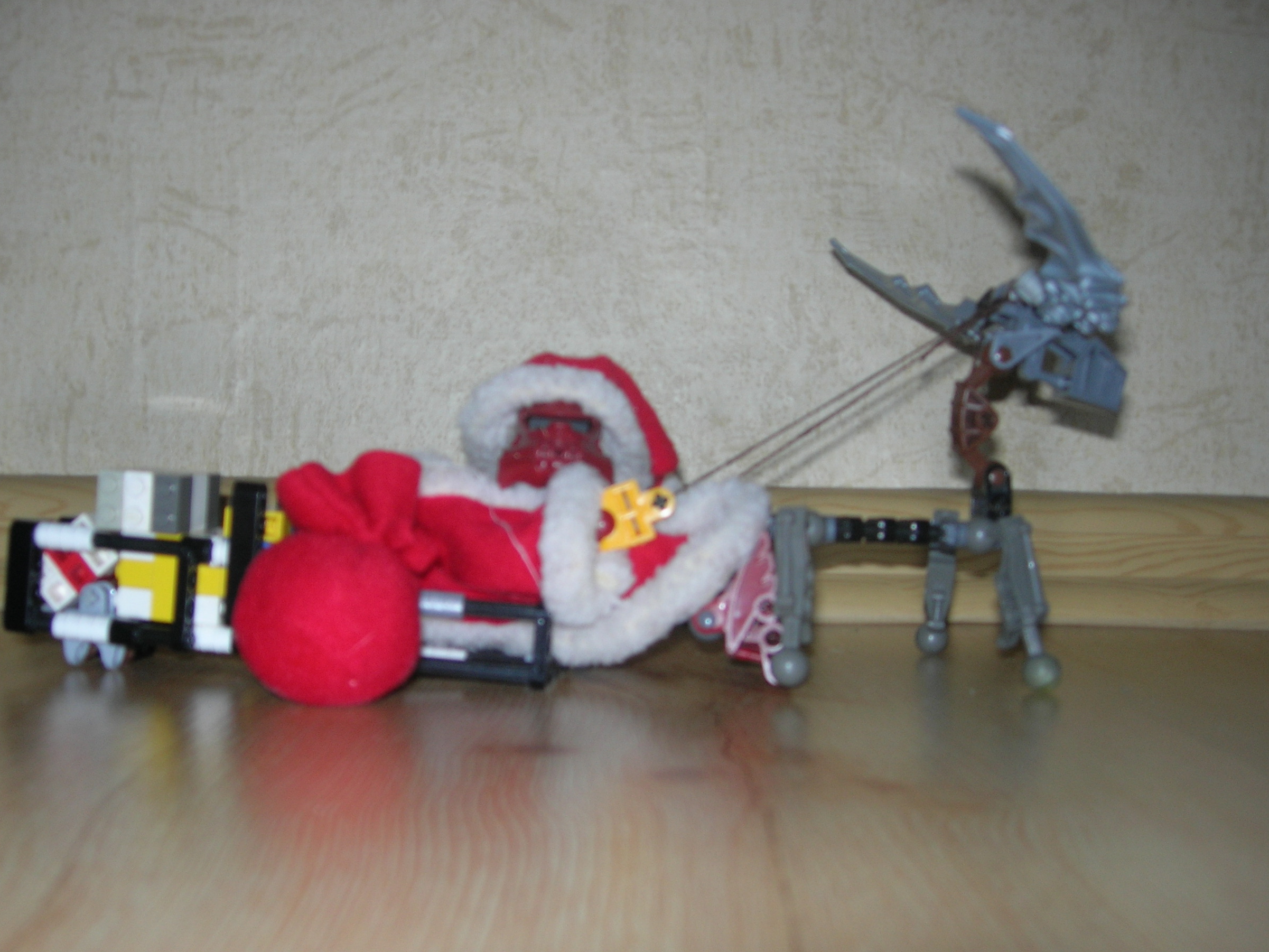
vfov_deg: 35.1
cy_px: 496
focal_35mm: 41
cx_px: 610
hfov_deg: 45.8
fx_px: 1503
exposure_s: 1/60.1
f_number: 2.8
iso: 64
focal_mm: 7.8
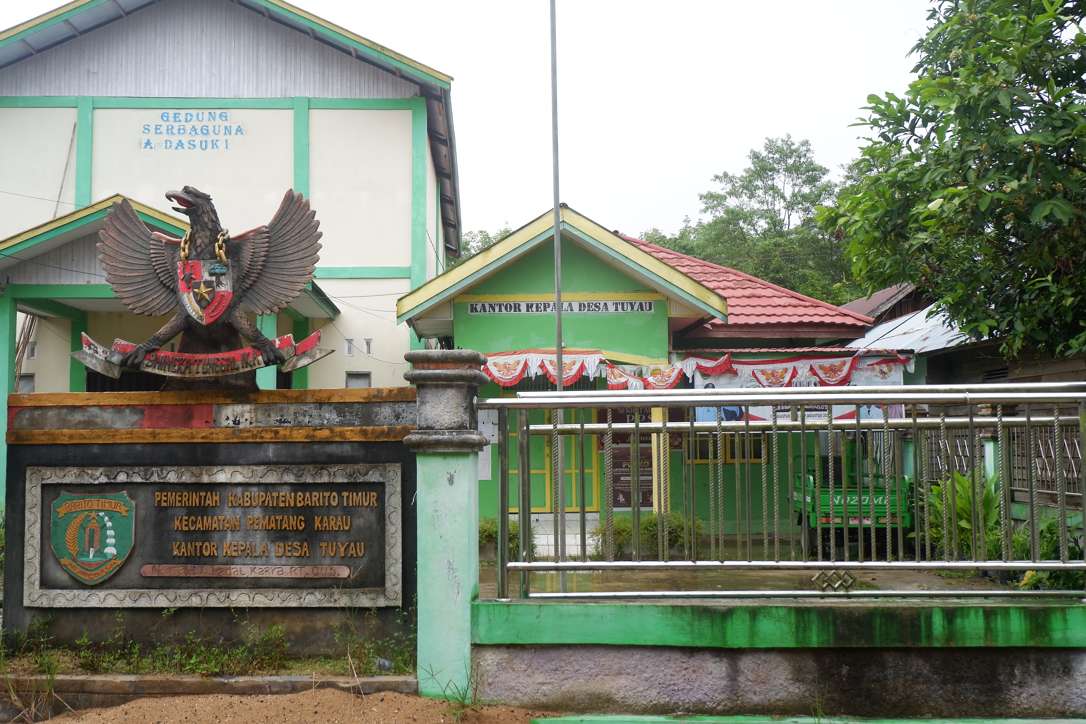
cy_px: 362
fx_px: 1056
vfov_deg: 37.9
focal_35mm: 35
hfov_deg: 54.4
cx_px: 543
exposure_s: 1/125
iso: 200
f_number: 4.5
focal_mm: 23.2
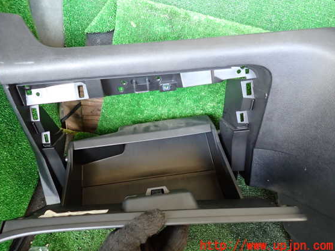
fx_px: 261
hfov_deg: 65.2
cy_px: 118
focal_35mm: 27
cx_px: 155
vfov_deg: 51.3
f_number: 2
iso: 400
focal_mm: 4.5
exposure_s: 1/30
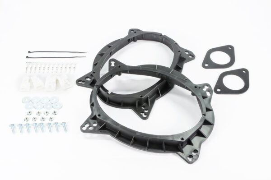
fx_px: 323
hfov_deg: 45.5
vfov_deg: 31.1
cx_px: 136
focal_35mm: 43
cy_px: 90
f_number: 16
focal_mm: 29
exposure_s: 1/5
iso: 400
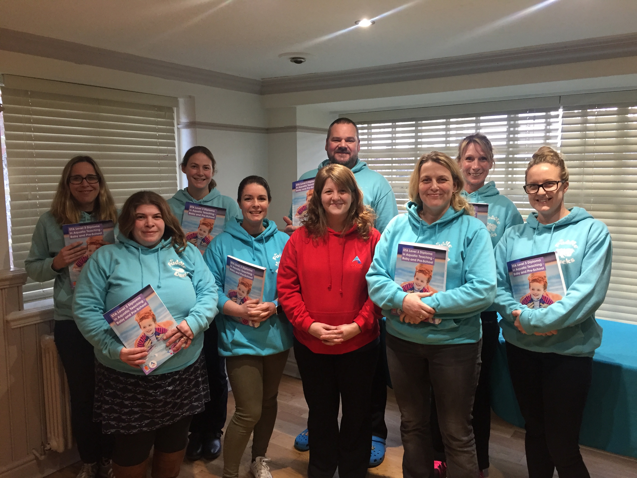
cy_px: 239
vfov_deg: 48.2
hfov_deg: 61.7
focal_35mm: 29
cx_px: 318
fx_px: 534
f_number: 2.2
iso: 160
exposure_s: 1/33
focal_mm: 4.15
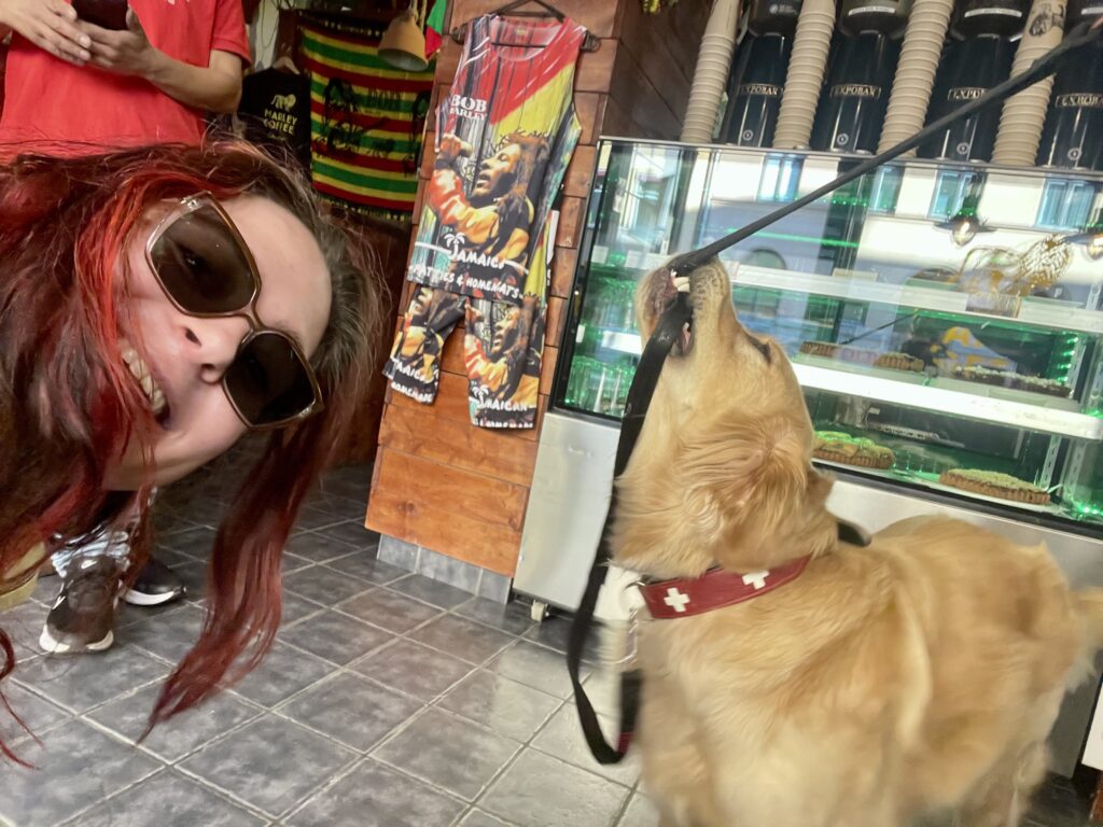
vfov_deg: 58.9
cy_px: 414
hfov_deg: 73.9
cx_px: 552
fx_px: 733
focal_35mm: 23
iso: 200
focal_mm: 2.71
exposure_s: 1/50
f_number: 2.2
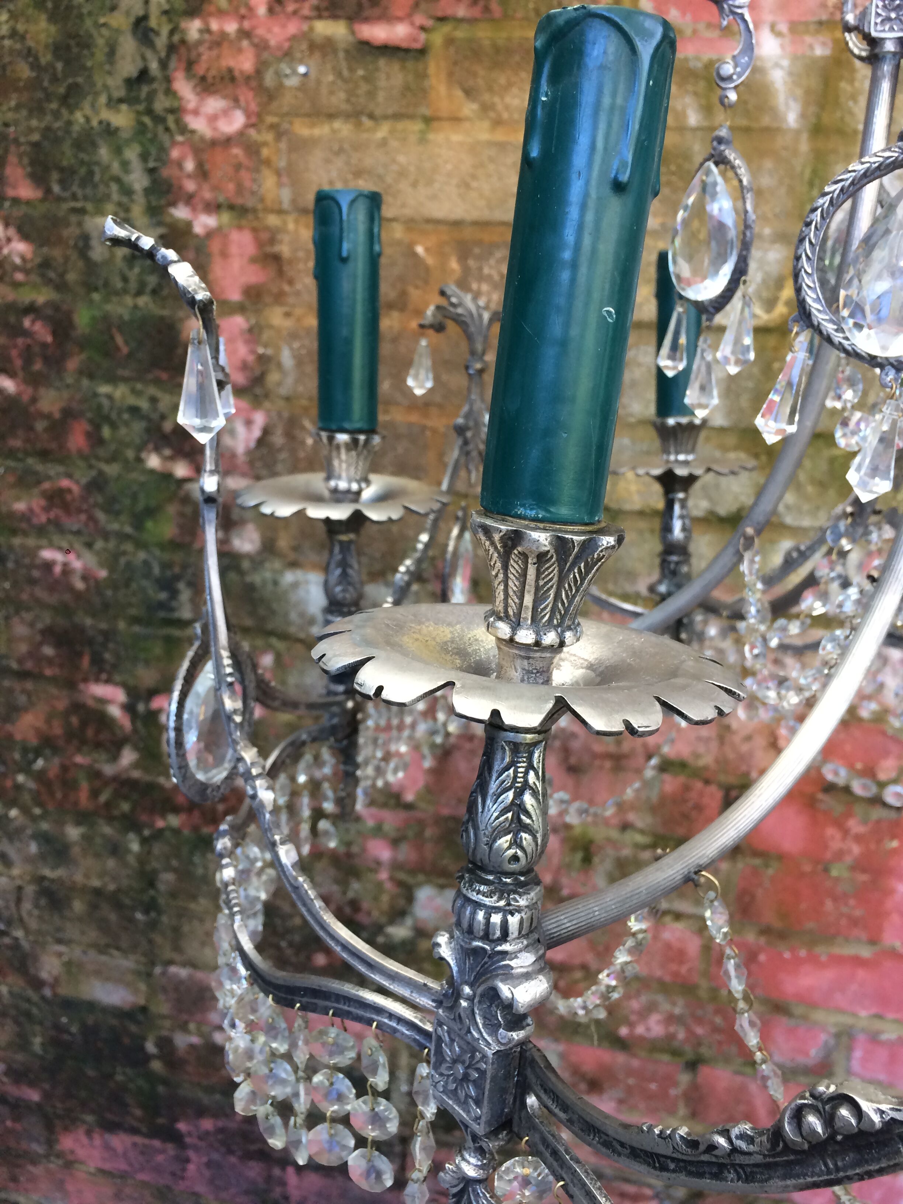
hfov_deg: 48.2
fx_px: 1009
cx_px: 452
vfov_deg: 61.7
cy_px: 602
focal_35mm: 29
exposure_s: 1/33
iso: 40
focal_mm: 4.15
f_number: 2.2
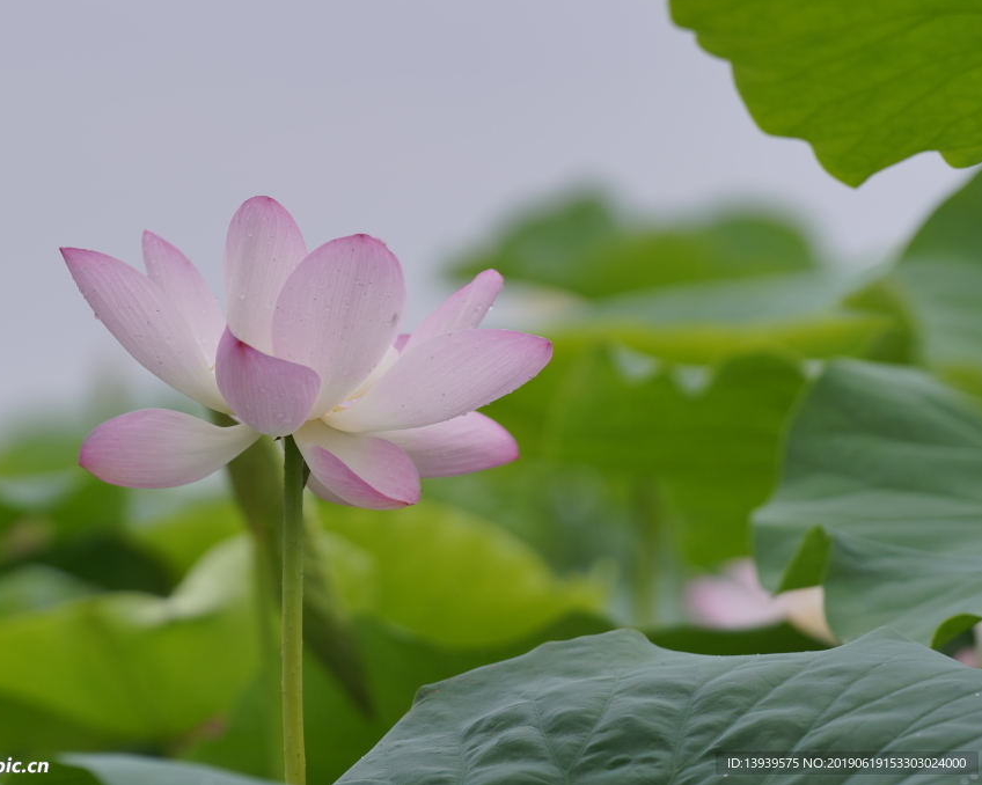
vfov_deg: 6.8
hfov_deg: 8.4
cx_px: 397
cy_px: 391
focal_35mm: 229
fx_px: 6654
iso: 100
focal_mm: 135
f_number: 2.8
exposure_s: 1/3200
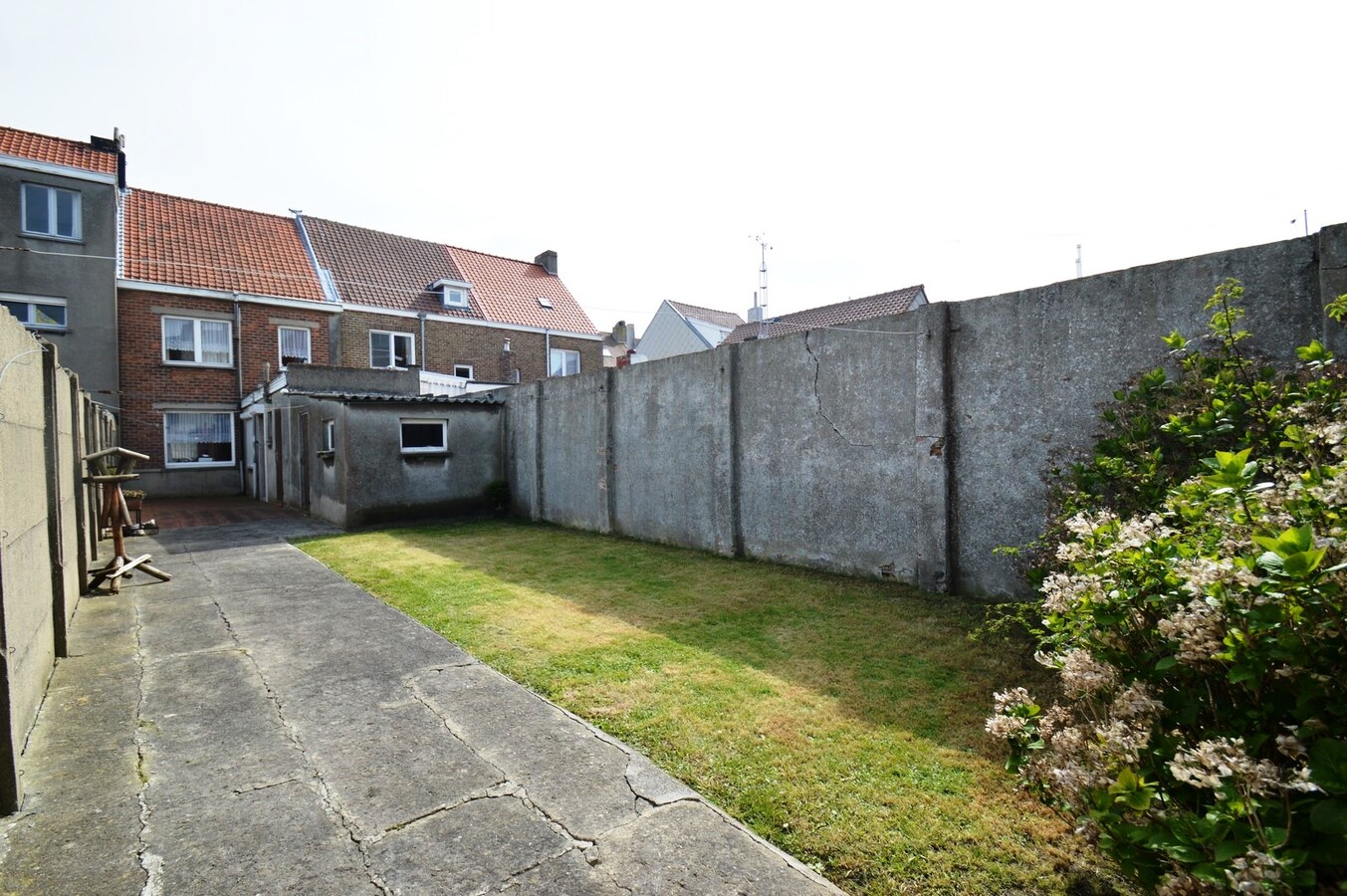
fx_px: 617
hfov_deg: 95.0
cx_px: 674
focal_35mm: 16
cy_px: 448
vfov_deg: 72.0
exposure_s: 1/200
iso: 100
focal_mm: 11
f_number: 7.1
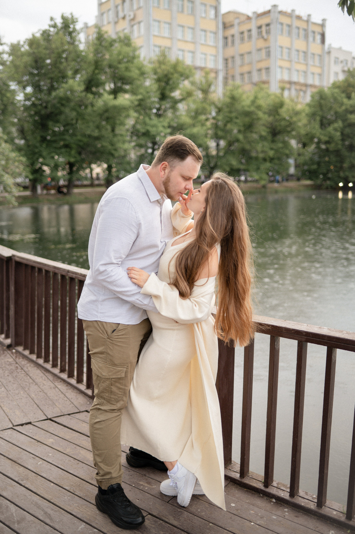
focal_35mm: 35
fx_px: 518
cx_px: 178
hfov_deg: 37.8
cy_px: 267
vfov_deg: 54.5
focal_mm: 35
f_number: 2
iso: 320
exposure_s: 1/250
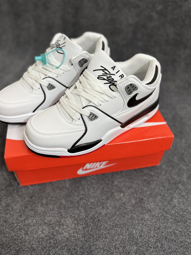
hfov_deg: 48.1
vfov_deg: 61.2
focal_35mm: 29
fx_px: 213
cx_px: 82
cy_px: 105
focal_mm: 6.76
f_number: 1.78
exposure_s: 1/50
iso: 250
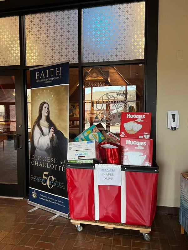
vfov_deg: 67.3
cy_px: 125
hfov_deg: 53.1
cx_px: 94
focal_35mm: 26
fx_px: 188
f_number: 1.5
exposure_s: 1/60
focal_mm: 5.7
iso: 320
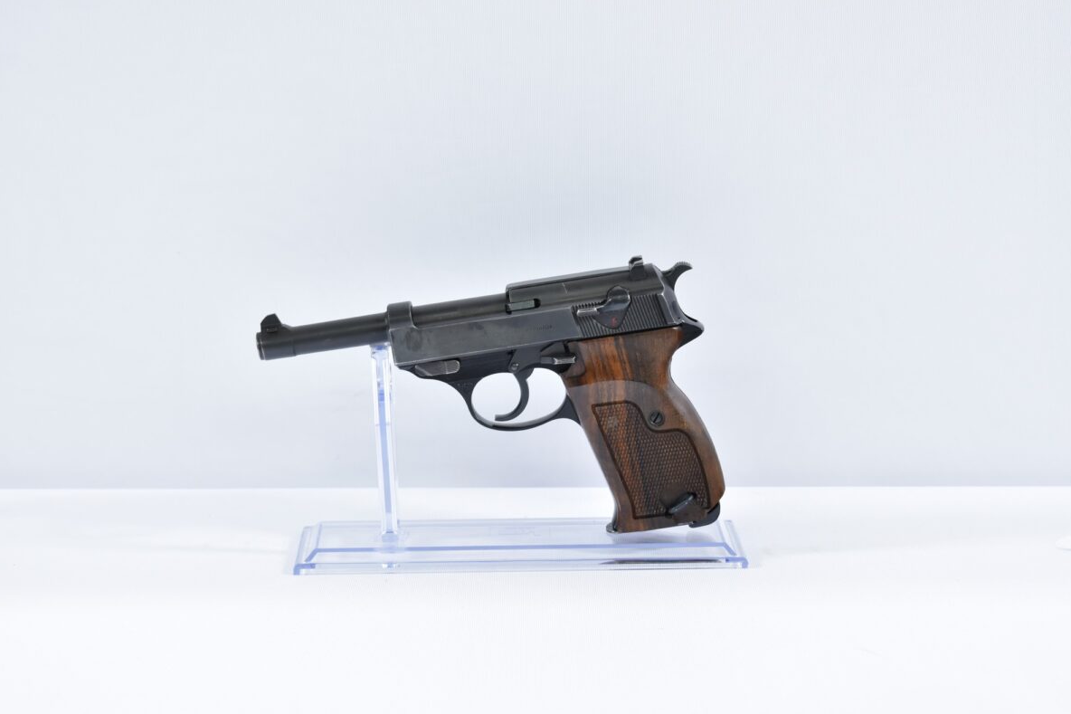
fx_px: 2261
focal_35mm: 76
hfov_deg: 26.7
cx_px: 535
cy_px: 360
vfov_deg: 17.9
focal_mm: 50
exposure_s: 1/20
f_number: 5.6
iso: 640
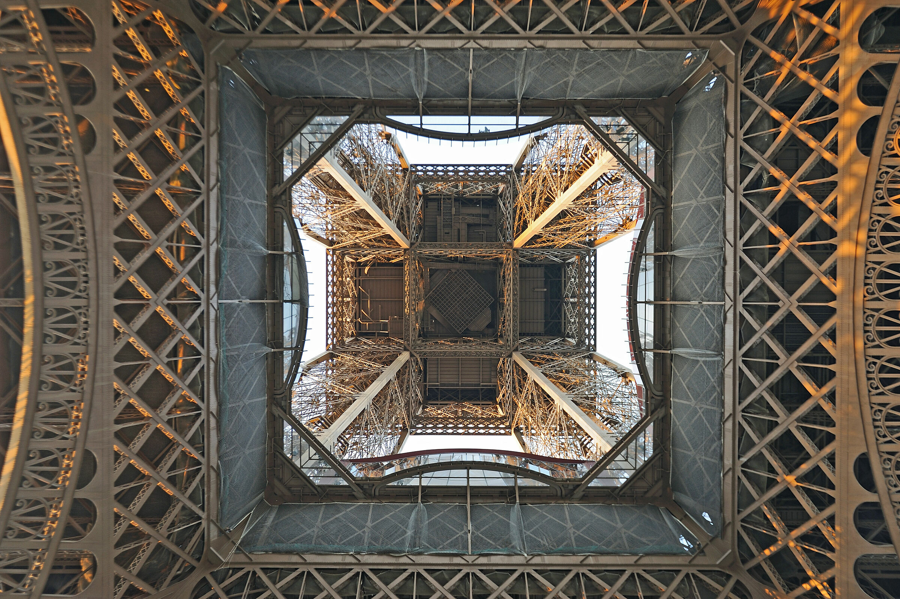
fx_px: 675
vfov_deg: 47.9
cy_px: 300
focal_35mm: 27
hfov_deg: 67.4
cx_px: 450
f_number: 3.5
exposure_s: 1/15
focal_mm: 27
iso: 200
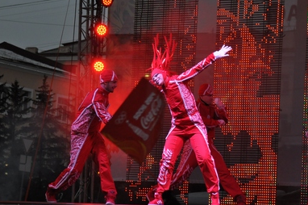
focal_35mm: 165
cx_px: 186
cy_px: 60
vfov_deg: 8.3
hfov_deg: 12.5
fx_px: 1410
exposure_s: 1/500
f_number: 5.6
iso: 800
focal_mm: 70
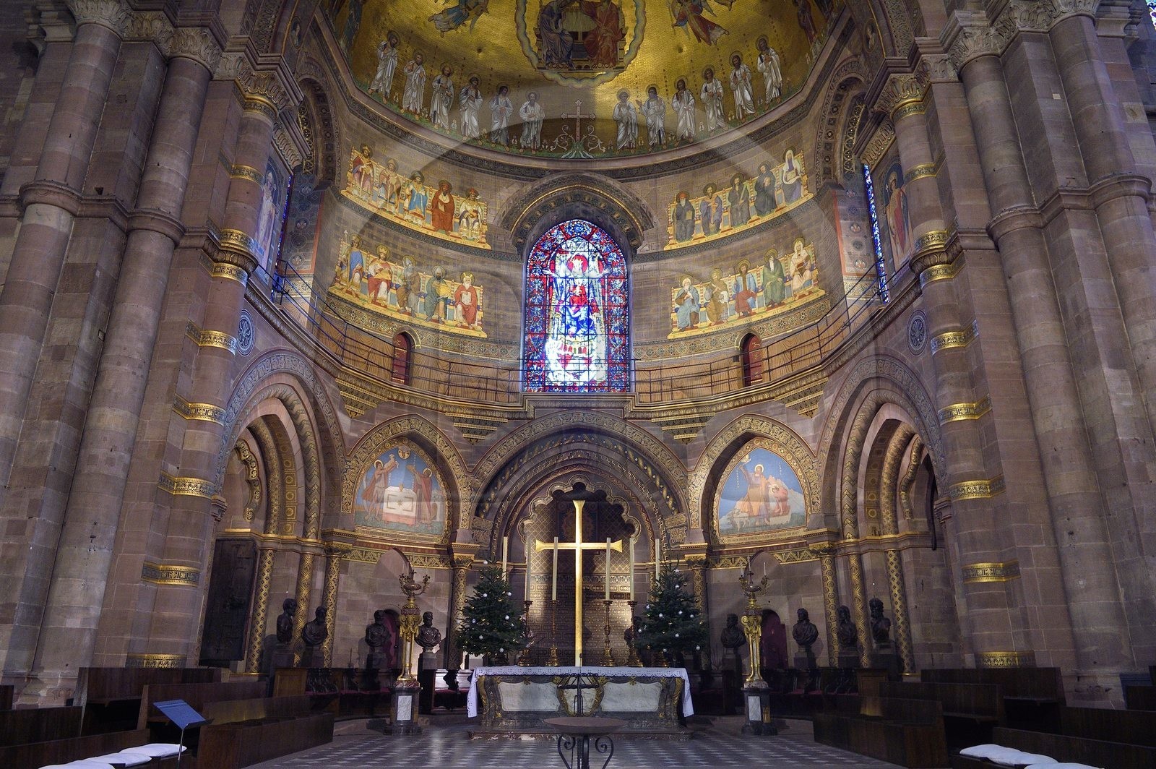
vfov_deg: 53.1
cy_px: 384
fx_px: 770
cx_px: 578
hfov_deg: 73.8
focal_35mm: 24
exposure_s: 1/4
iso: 1600
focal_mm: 24
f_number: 6.3
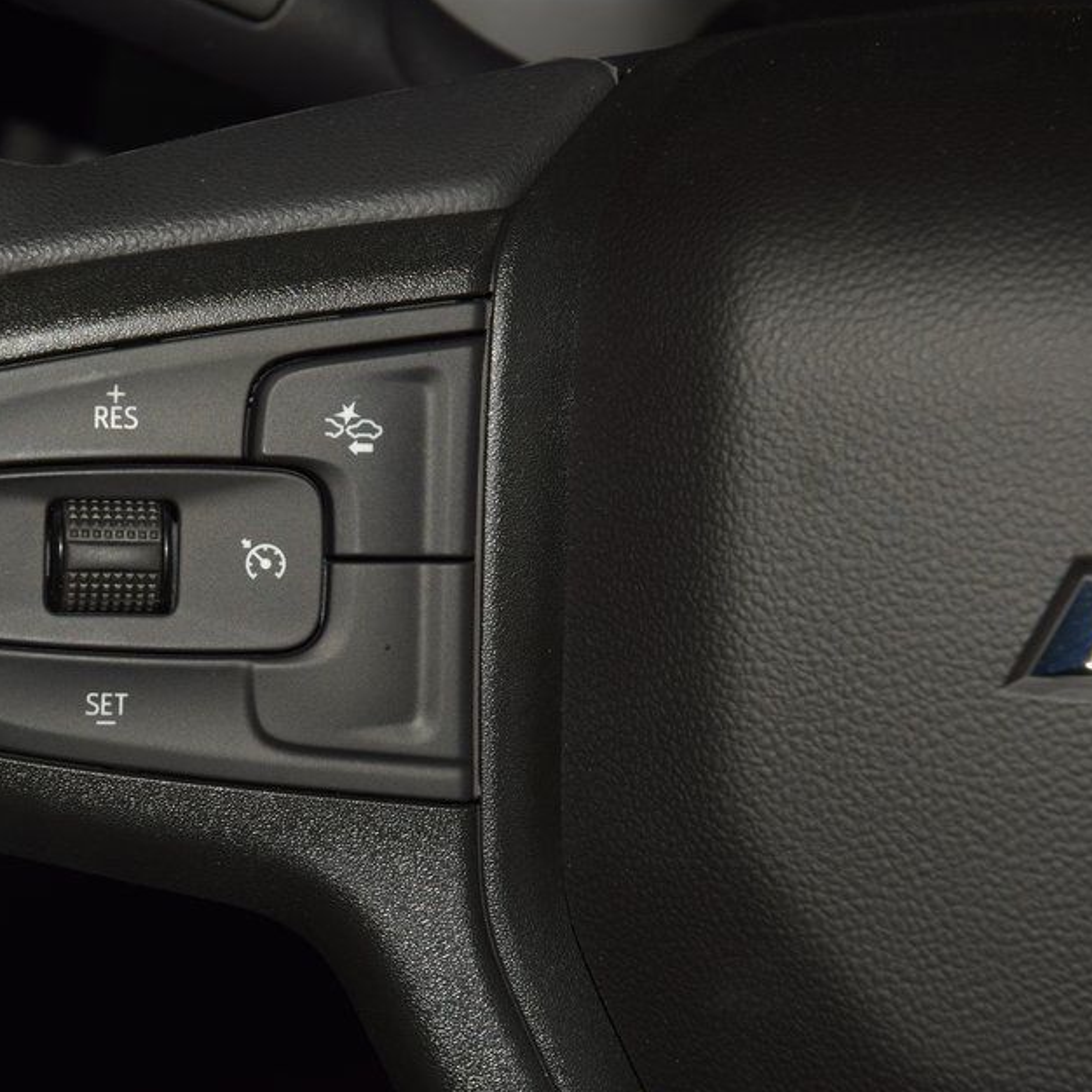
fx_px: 5211
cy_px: 529
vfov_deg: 12.0
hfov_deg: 11.9
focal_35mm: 146
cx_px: 246
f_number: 8
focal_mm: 70
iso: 100
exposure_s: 1/125
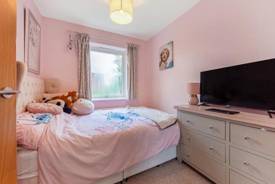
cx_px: 138
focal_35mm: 14
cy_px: 92
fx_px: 107
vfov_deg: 81.3
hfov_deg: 104.2
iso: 320
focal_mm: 14
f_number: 9
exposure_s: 1/10
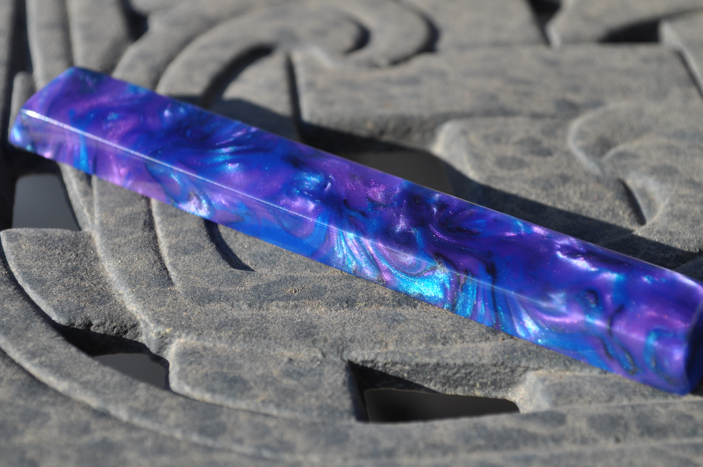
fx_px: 1609
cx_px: 352
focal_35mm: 82
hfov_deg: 24.6
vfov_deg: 16.5
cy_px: 234
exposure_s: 1/250
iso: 200
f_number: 8
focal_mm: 55
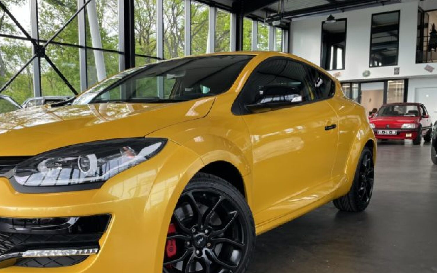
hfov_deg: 51.9
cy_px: 167
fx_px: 441
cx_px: 150
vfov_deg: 34.3
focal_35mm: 37
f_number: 1.6
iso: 32
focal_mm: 5.1
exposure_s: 1/129
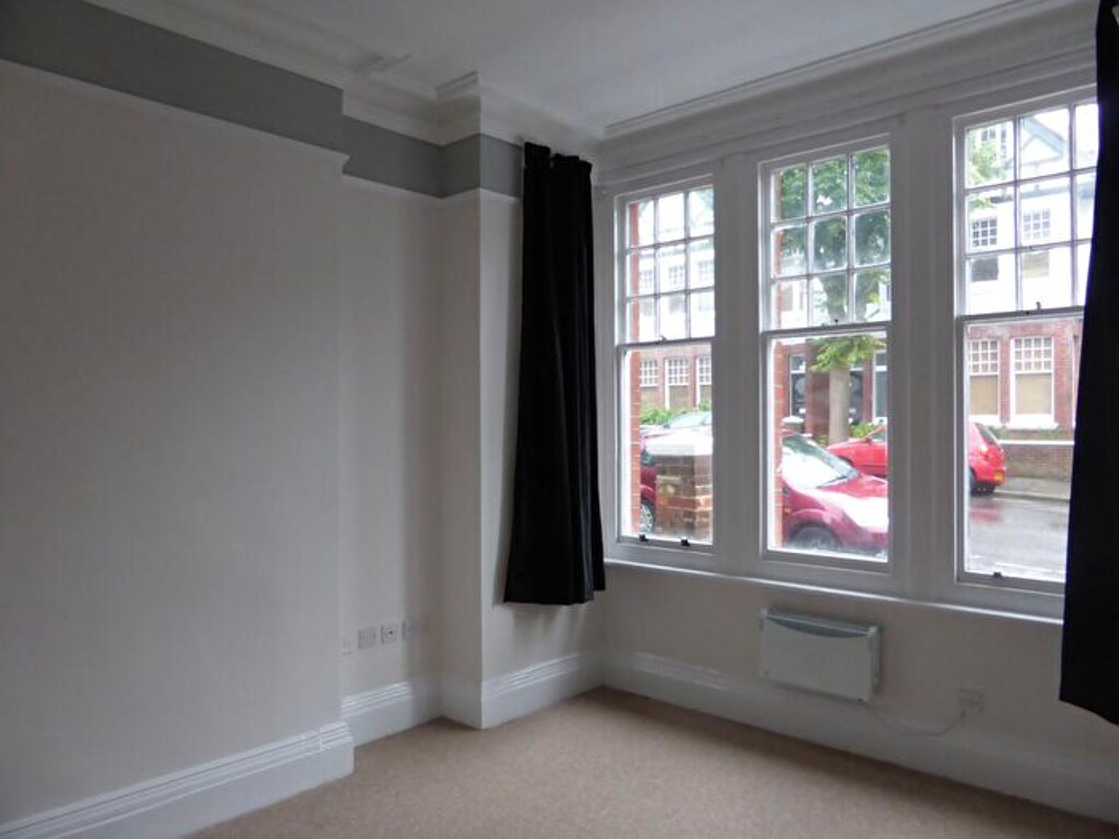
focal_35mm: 25
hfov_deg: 69.4
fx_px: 808
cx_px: 560
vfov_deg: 54.9
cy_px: 420
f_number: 3.3
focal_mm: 4.3
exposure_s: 1/60
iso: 400
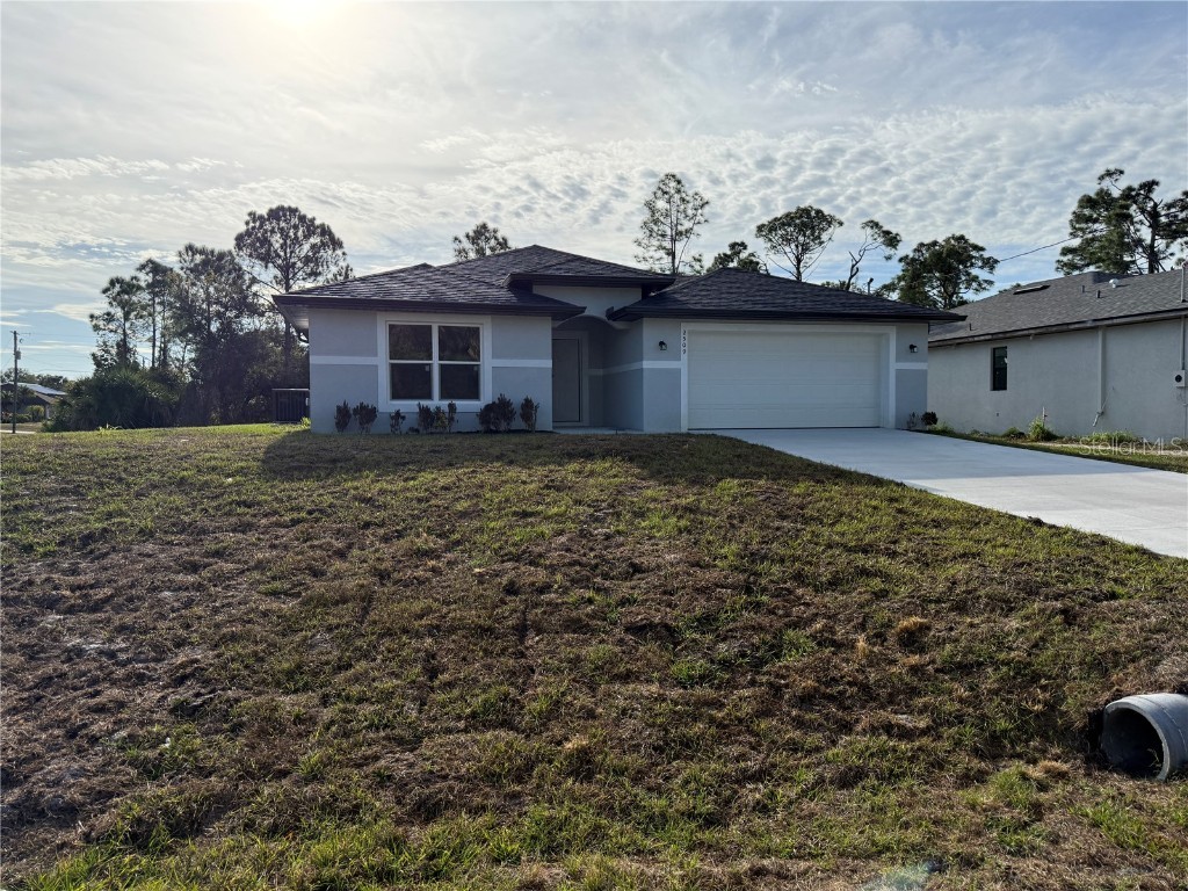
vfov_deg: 56.8
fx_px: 824
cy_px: 446
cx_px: 594
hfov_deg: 71.6
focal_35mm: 24
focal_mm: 6.76
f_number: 1.78
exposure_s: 1/8130
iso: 100
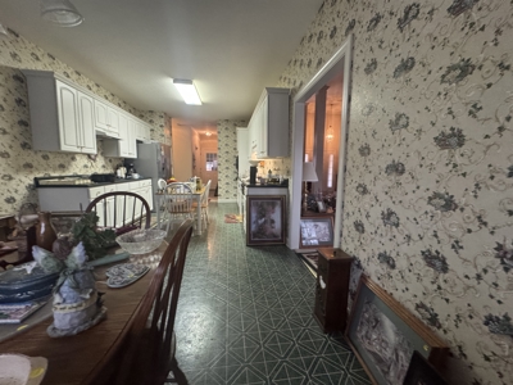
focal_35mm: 14
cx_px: 256
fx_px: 207
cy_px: 192
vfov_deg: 85.7
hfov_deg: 102.1
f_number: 2.2
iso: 500
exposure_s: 1/60
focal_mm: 2.22
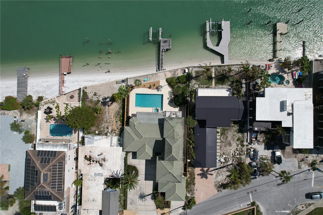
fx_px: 197
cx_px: 162
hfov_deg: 78.6
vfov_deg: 57.2
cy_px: 108
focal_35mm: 22
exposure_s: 1/1000
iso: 110
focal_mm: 8.38
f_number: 2.8
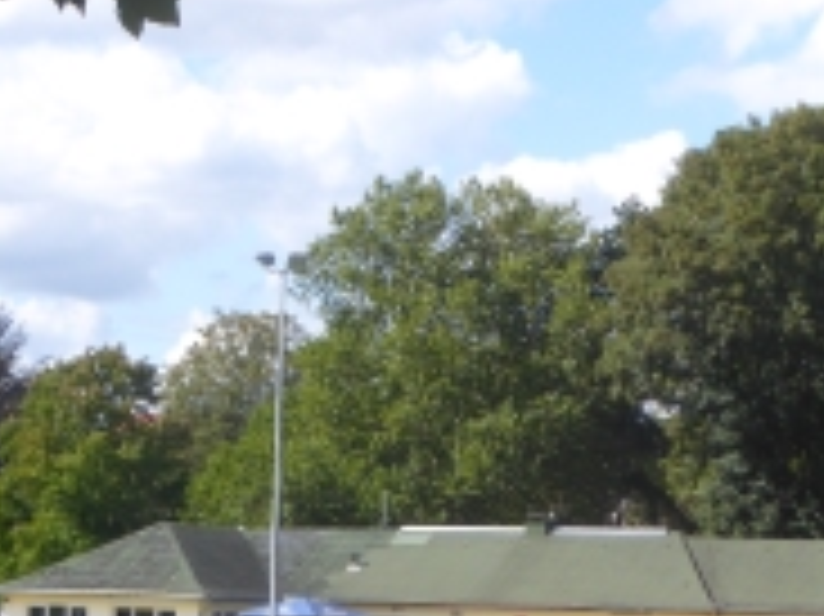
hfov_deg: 14.8
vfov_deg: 11.0
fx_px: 3164
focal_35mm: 133
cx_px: 324
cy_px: 688
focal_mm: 9.6
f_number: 4.1
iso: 80
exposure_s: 1/400
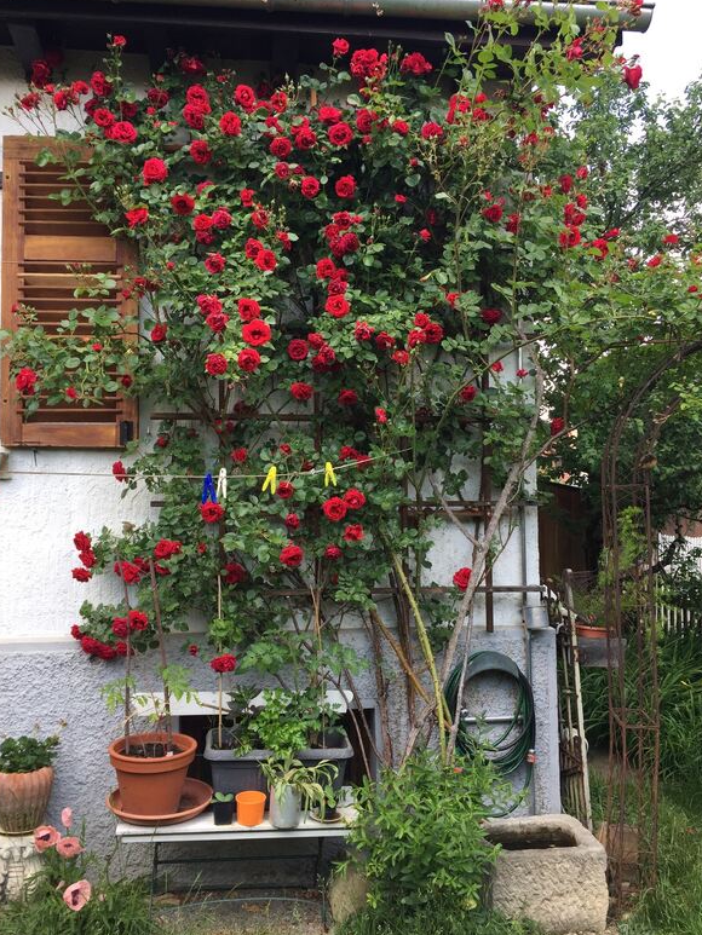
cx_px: 352
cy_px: 475
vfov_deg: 60.0
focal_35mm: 30
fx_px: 811
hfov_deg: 46.8
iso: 32
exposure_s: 1/255
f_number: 2.2
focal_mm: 4.15
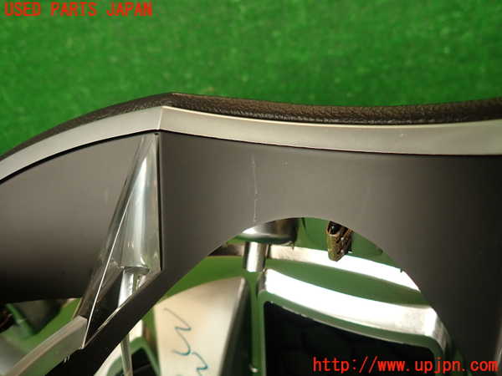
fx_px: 363
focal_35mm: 25
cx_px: 251
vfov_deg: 54.9
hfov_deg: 69.4
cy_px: 188
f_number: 2
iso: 100
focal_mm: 4.5
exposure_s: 1/60
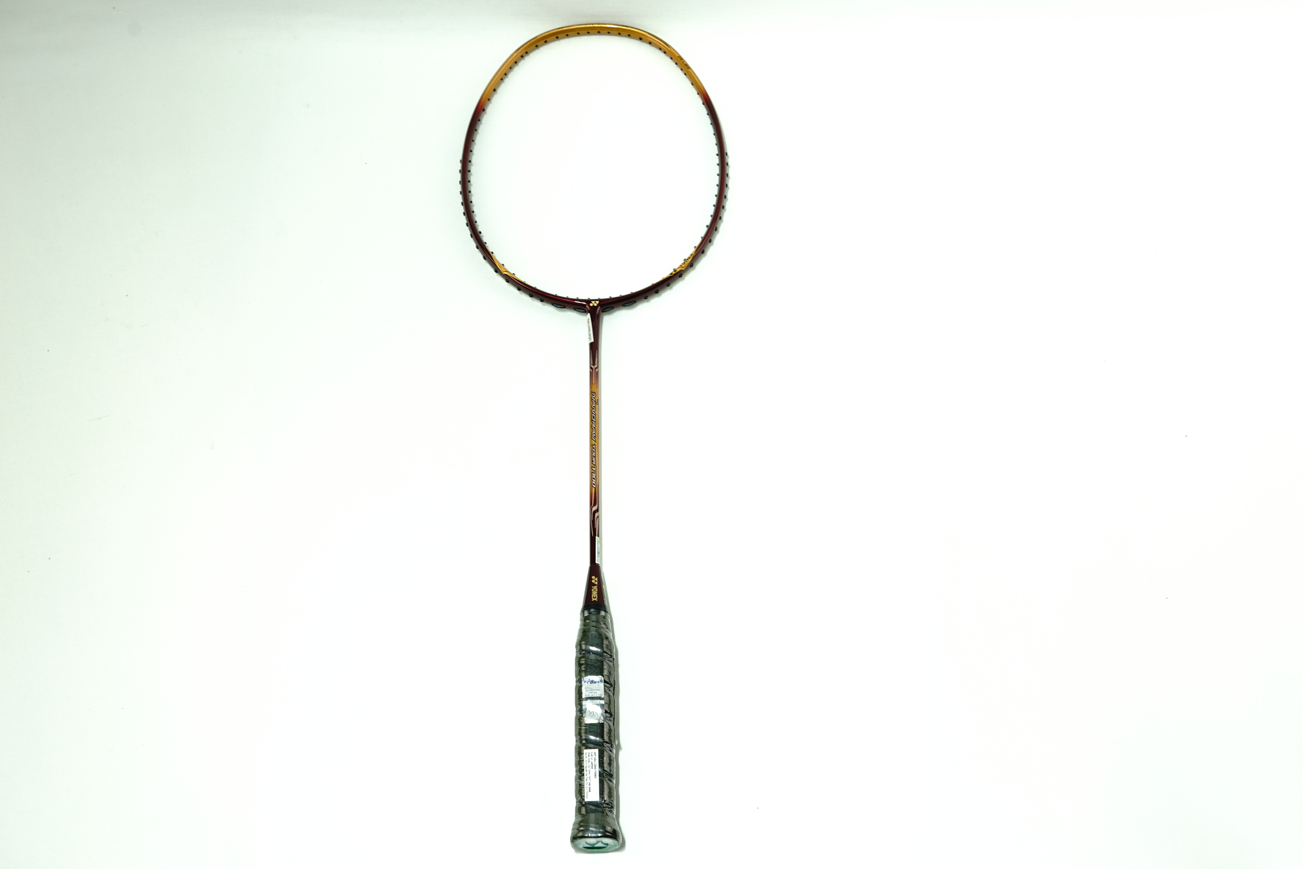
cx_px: 652
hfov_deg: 22.6
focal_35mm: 90
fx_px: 3257
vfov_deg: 15.2
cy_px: 434
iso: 100
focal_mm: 90
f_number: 8
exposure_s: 1/10
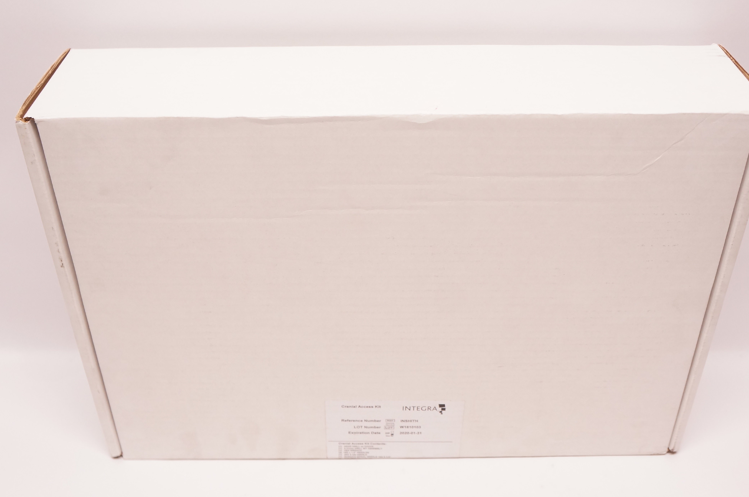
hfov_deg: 47.9
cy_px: 260
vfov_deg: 32.9
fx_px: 844
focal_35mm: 41
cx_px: 395
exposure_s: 1/100
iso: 800
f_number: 4.5
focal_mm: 23
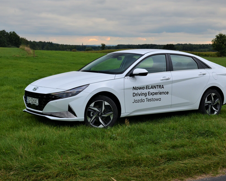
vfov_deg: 25.6
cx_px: 122
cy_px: 90
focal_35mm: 60
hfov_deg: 31.7
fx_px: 398
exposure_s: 1/125
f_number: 5.6
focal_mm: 35
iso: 320
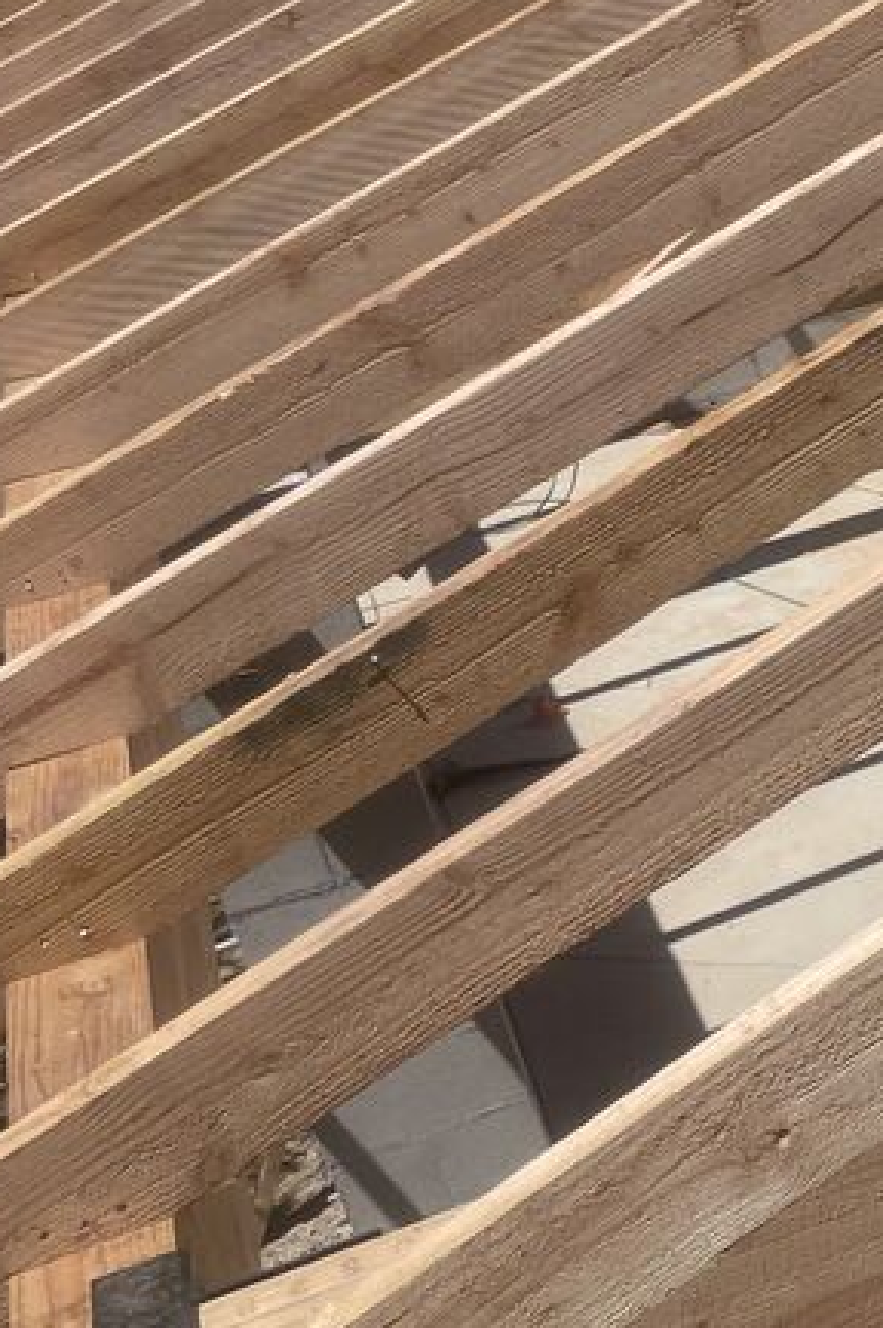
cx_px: 1751
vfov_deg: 26.9
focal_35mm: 75
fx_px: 2764
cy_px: 524
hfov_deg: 14.9
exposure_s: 1/5291
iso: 32
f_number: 1.6
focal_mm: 4.2
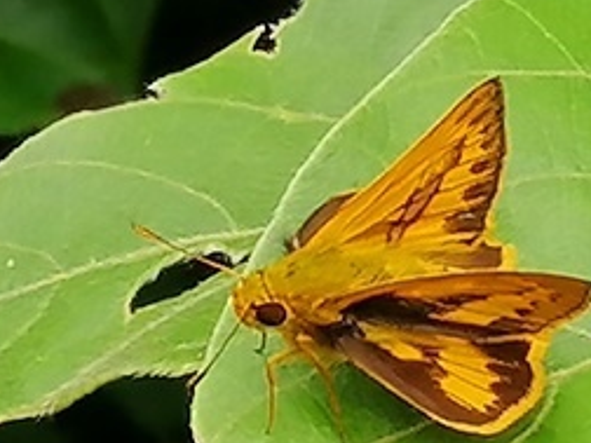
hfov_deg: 5.3
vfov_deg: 4.0
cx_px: 246
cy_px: 227
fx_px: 6334
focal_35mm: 371
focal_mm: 3.81
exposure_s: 1/243
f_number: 2.2
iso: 50
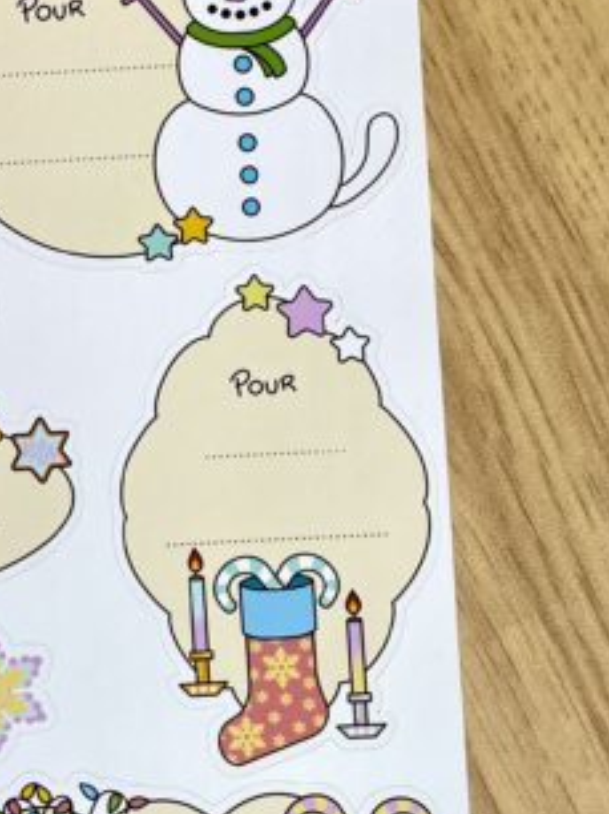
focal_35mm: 68
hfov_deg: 20.3
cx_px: -109
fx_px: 1597
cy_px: 218
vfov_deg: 28.2
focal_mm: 4.2
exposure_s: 1/121
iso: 64
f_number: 1.6
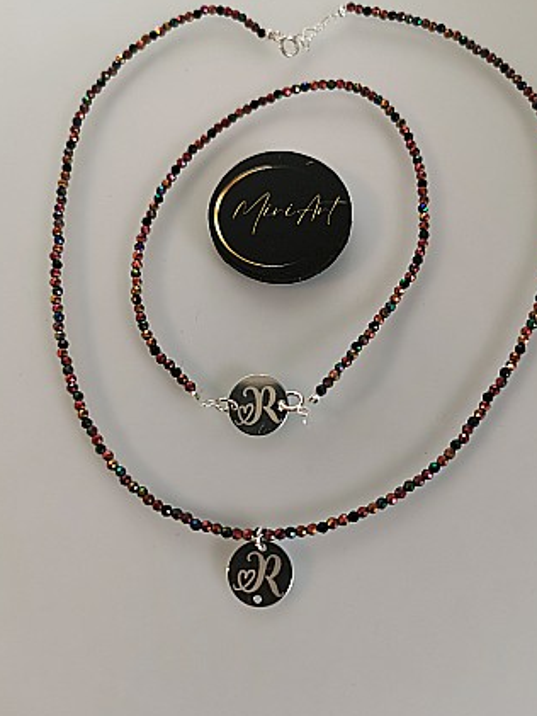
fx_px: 641
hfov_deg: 45.5
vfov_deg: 58.3
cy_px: 345
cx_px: 277
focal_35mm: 31
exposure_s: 1/100
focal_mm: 5.56
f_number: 1.6
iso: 125
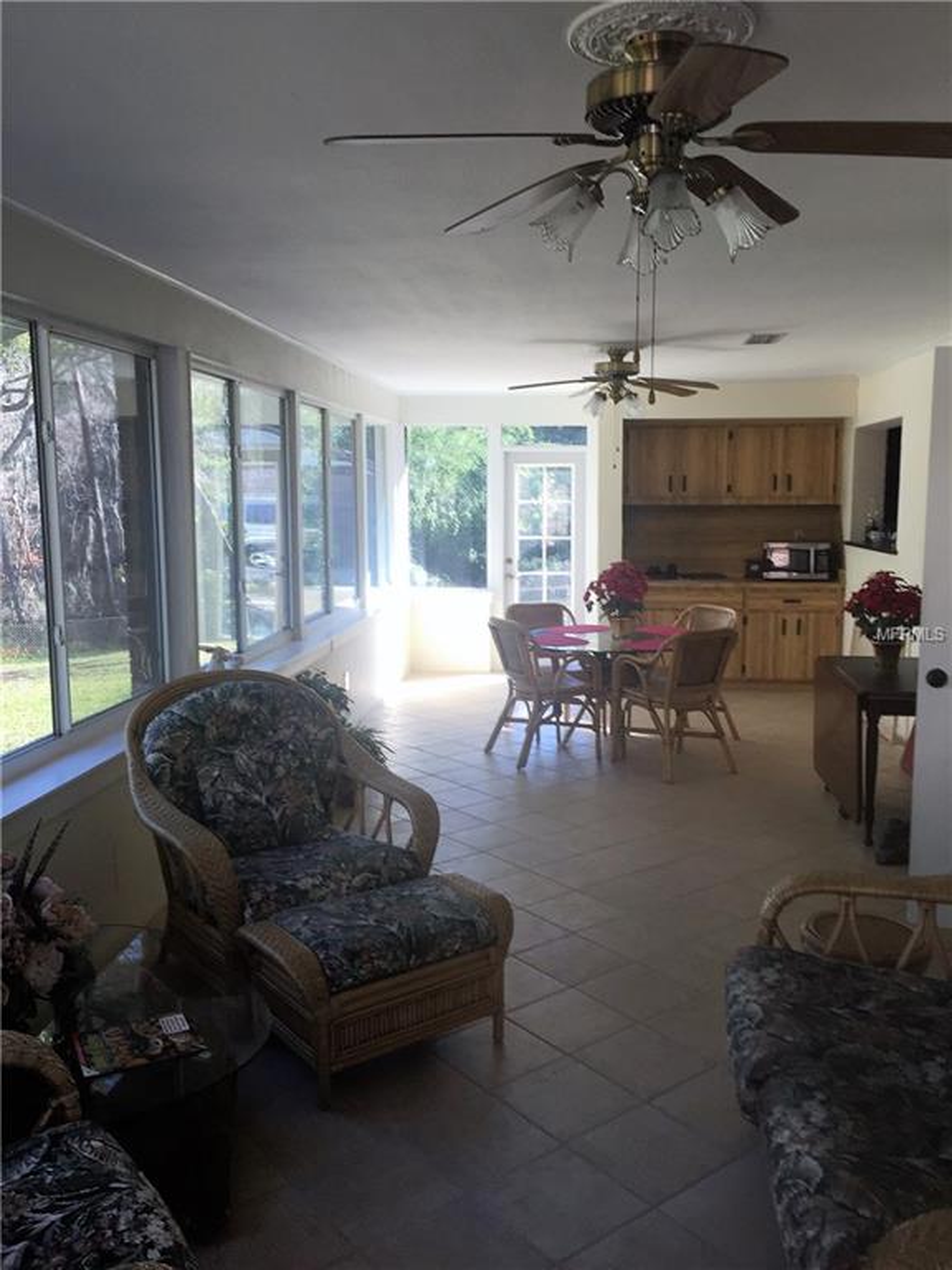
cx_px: 476
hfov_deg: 48.2
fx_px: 1063
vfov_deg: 61.7
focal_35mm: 29
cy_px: 635
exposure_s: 1/120
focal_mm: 4.15
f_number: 2.2
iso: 50
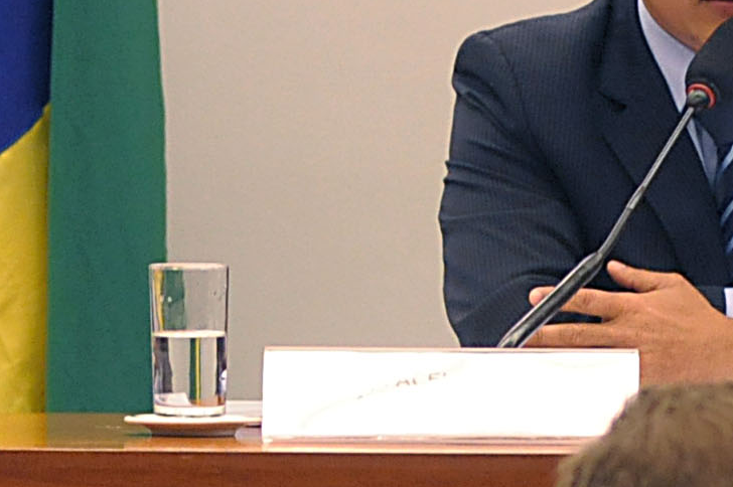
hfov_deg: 3.4
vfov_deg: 2.2
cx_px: 450
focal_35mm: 614
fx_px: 12490
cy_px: 513
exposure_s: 1/400
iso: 2000
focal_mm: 105
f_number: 4.5
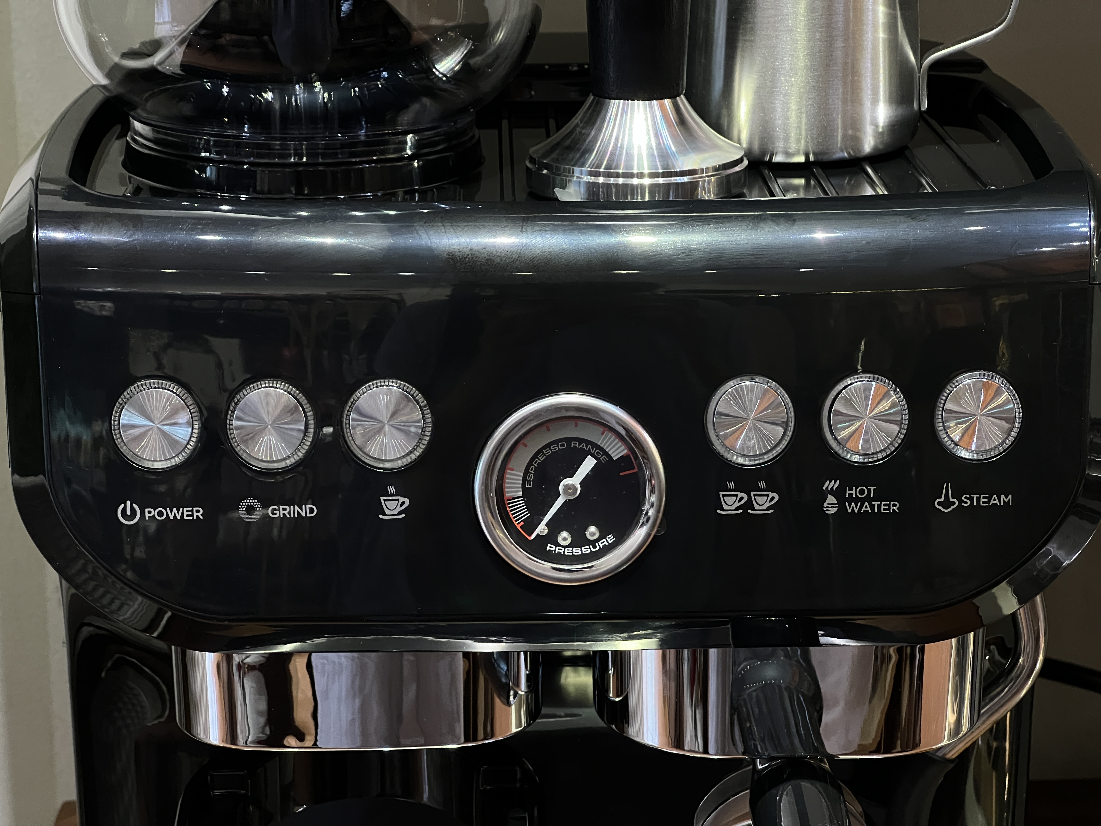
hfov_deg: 25.3
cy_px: 413
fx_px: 2449
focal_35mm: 77
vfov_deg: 19.1
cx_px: 550
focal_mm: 9
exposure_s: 1/50
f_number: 2.8
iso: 400
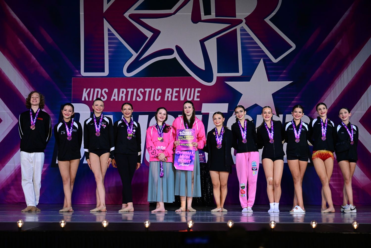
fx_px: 577
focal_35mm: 56
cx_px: 186
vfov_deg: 24.2
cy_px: 124
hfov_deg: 35.6
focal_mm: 56
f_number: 3.5
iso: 2500
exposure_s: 1/800
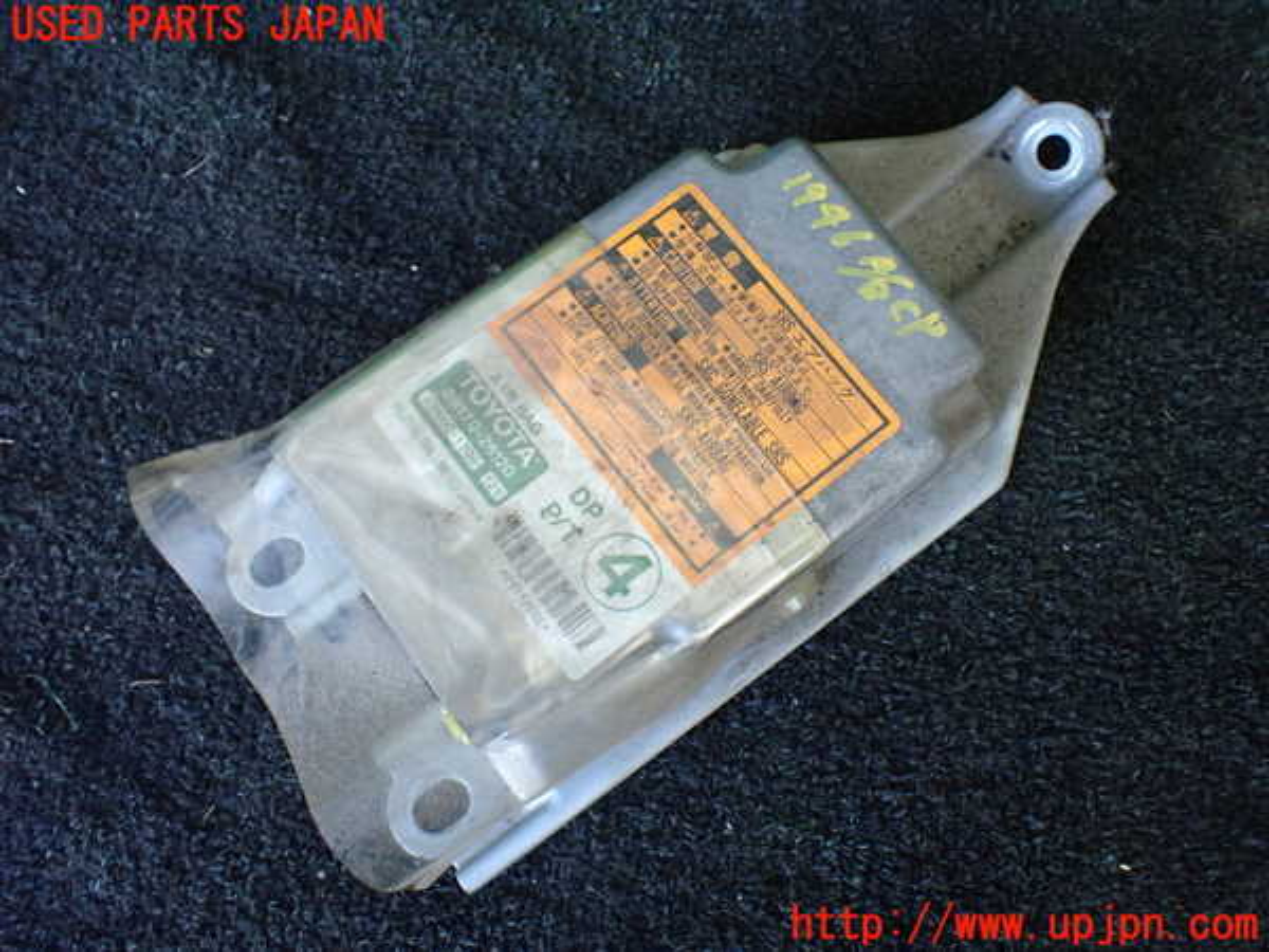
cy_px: 476
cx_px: 634
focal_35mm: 30
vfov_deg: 46.8
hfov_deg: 60.0
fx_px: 1100
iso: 640
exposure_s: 1/125
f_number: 2.3
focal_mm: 5.4
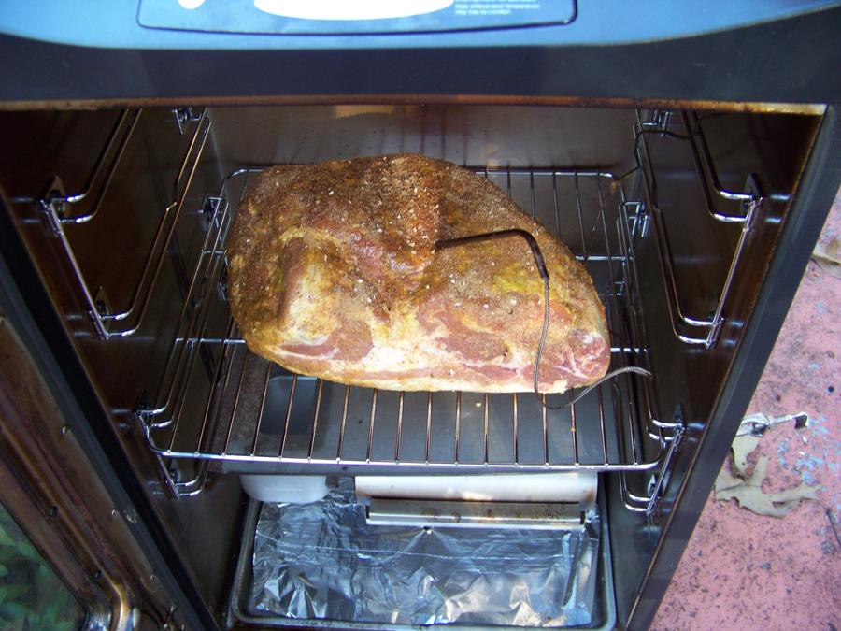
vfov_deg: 39.7
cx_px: 420
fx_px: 875
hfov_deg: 51.4
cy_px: 316
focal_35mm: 36
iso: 139
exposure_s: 1/30
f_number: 2.8
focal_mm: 5.85
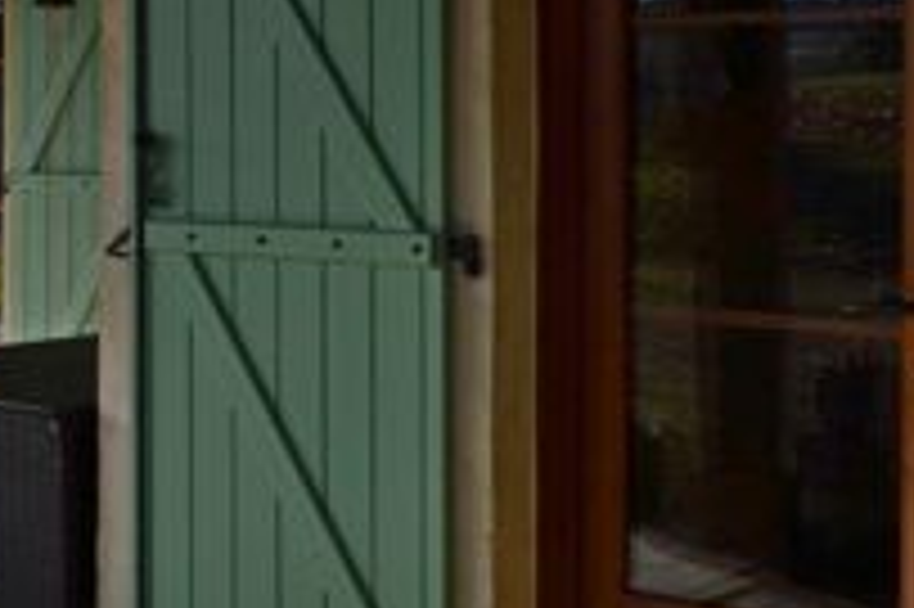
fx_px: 1718
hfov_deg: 21.7
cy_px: 99
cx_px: -642
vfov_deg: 19.8
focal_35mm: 68
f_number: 9
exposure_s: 1/320
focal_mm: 13
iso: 100
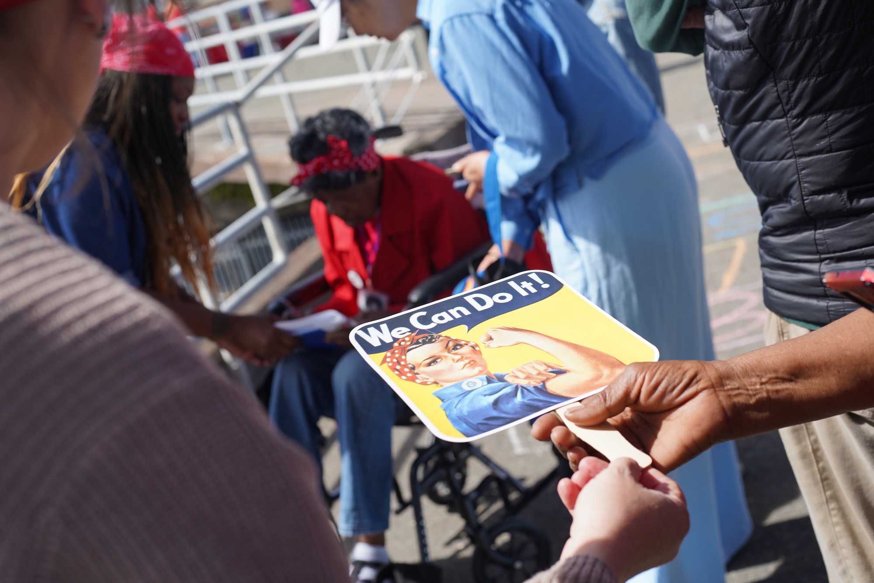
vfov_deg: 27.0
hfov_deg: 39.6
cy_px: 292
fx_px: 1214
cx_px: 437
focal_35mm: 50
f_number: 5.6
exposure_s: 1/320
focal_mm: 50
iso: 100
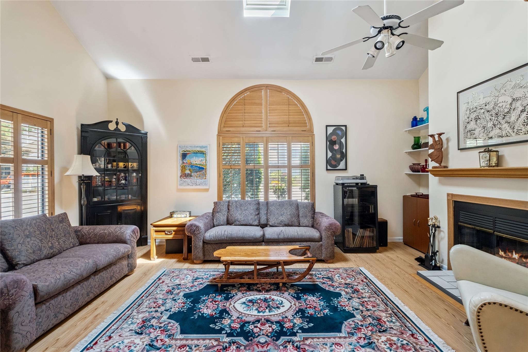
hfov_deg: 100.4
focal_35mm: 15
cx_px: 264
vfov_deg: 77.3
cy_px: 176
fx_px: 220
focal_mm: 10
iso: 320
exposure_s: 1/5
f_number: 9
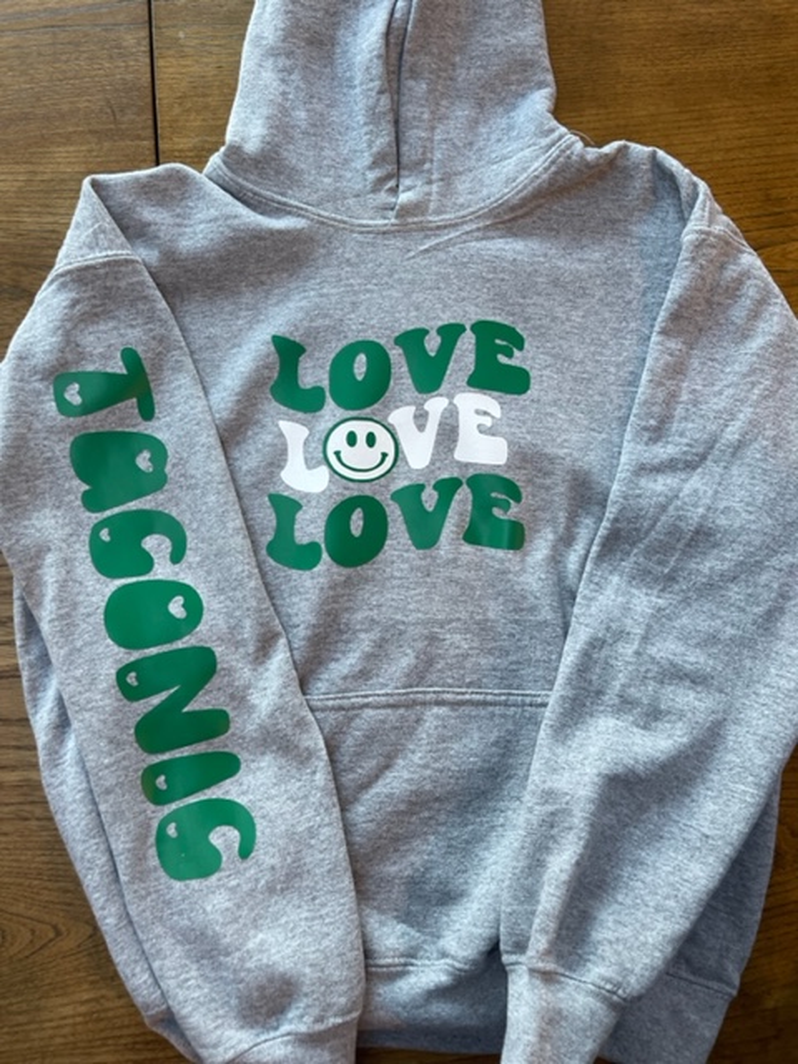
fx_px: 799
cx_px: 399
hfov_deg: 53.1
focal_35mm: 26
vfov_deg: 67.3
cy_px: 532
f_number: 1.6
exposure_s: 1/60
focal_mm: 5.1
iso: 80
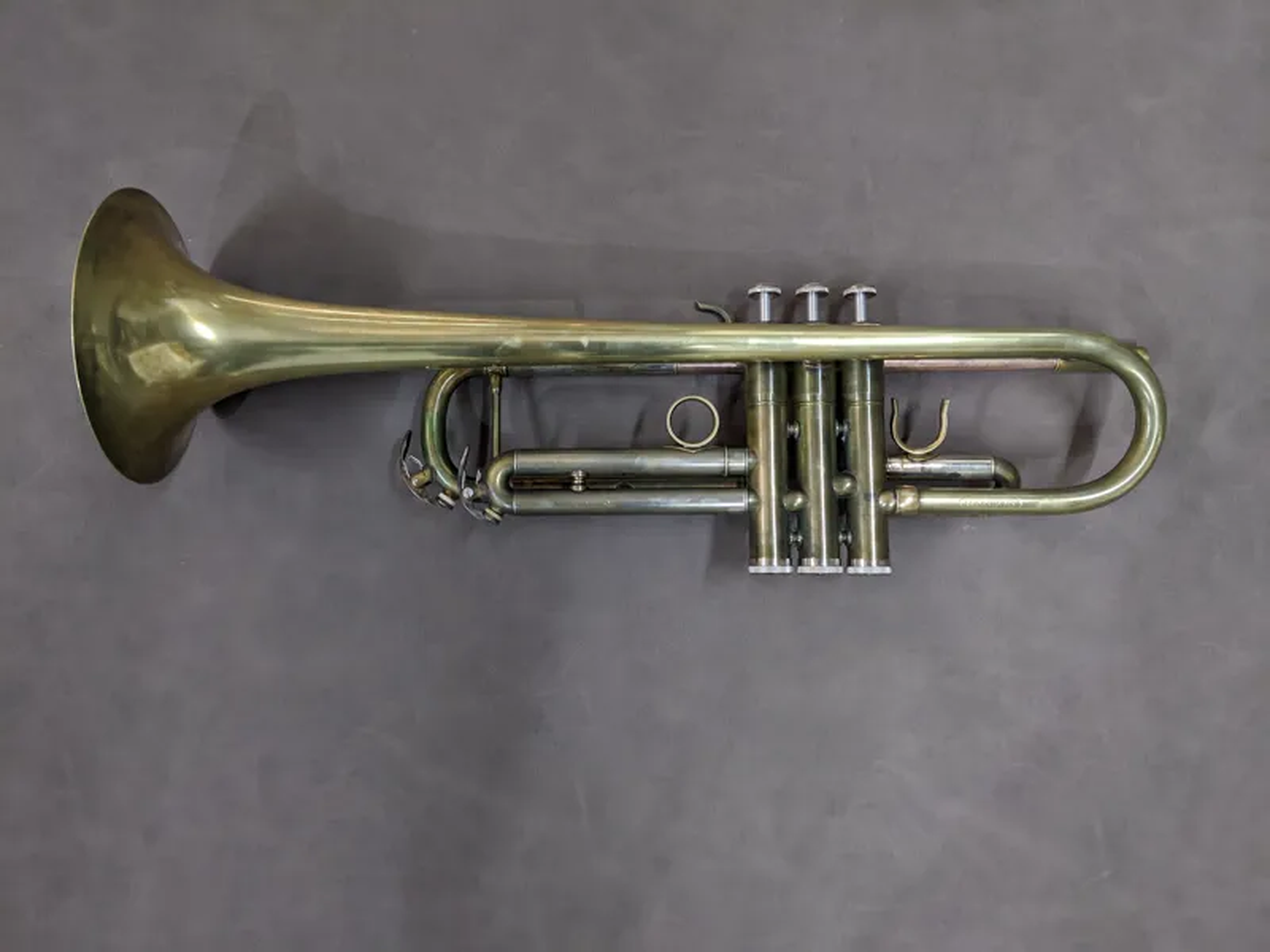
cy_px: 476
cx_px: 635
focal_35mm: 27
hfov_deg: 65.3
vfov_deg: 51.4
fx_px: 991
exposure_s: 1/49.9
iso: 131
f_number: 1.8
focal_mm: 4.44
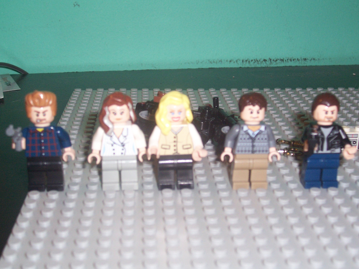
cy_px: 134
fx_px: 550
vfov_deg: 27.5
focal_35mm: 53
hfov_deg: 36.2
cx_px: 180
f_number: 3.4
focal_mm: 8.6
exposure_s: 1/60
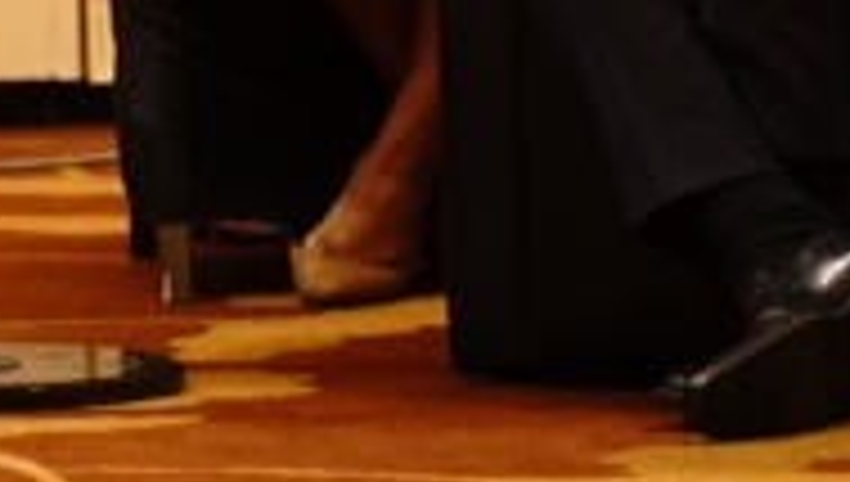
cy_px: -410
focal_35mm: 496
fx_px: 11197
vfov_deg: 2.5
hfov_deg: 4.3
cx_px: -216
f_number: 4.5
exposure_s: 1/50
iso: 1600
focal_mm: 140
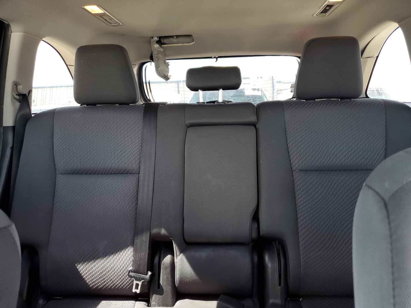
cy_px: 154
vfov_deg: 53.1
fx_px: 309
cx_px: 206
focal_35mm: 26
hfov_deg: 67.3
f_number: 1.5
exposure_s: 1/60.2
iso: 58
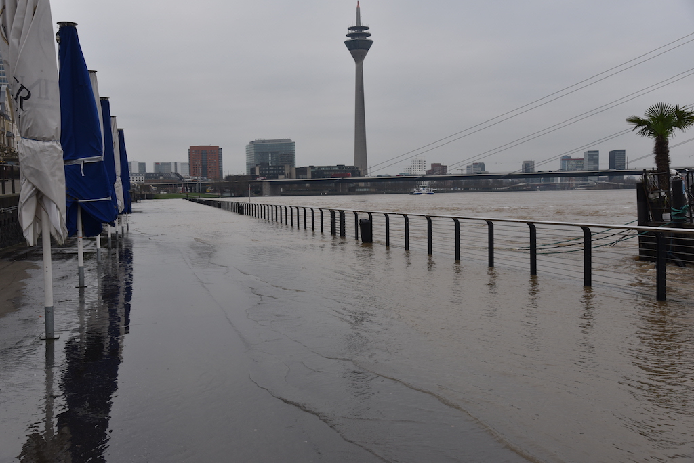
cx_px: 347
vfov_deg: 33.4
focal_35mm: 40
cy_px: 232
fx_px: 772
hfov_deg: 48.4
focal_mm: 40
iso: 400
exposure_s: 1/200
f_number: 7.1
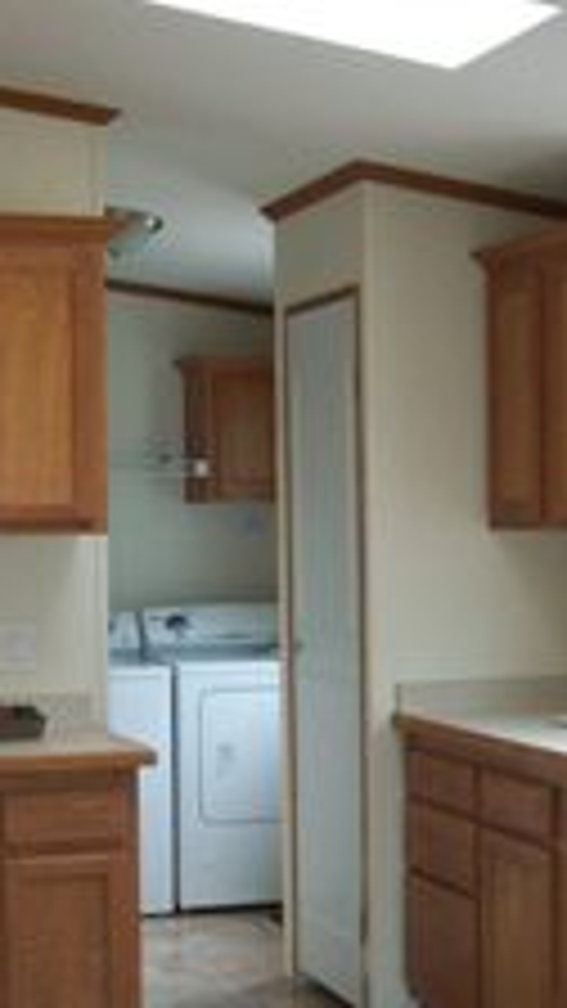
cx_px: 144
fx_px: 1871
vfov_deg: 30.0
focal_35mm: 70
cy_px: 639
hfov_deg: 17.1
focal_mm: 6
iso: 130
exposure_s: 1/64
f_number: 2.7
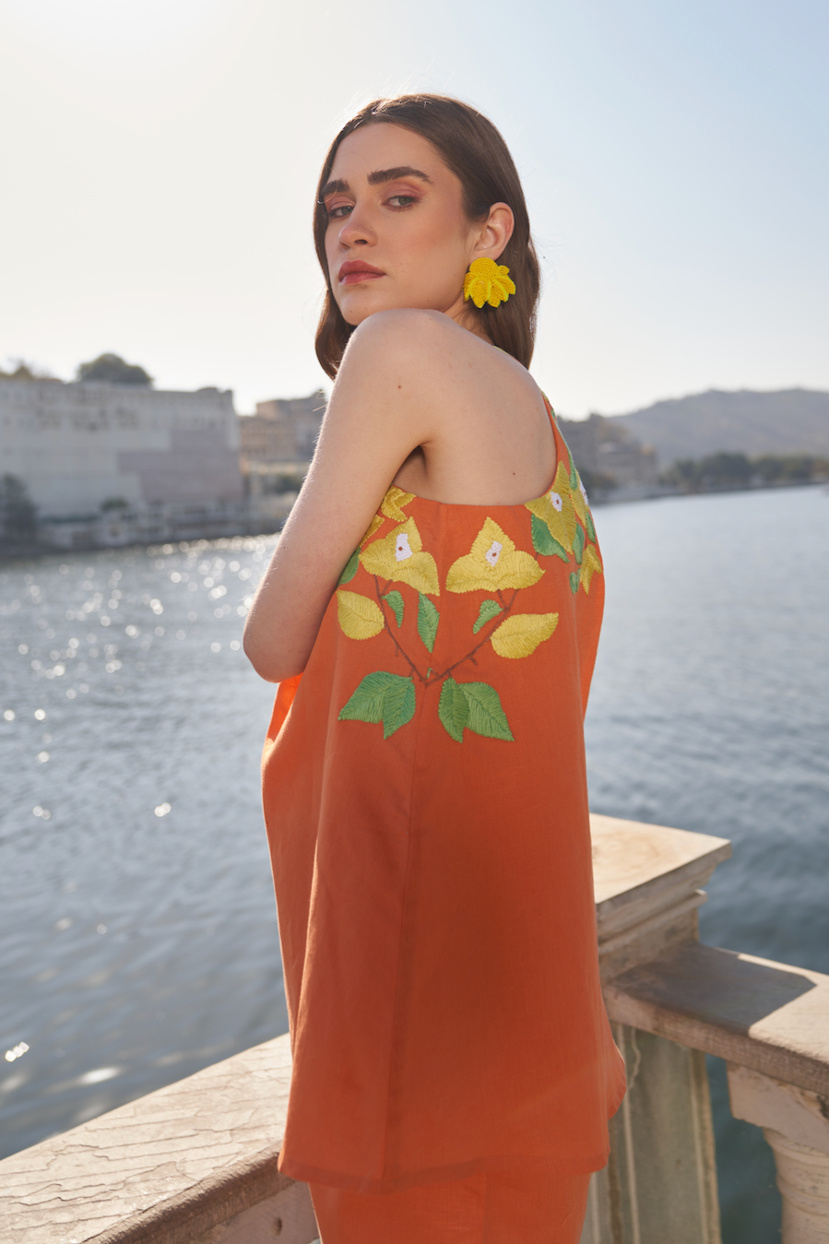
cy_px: 622
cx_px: 414
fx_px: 864
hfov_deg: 51.3
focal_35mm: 25
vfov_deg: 71.5
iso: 50
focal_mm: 25
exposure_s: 1/1000
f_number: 2.8
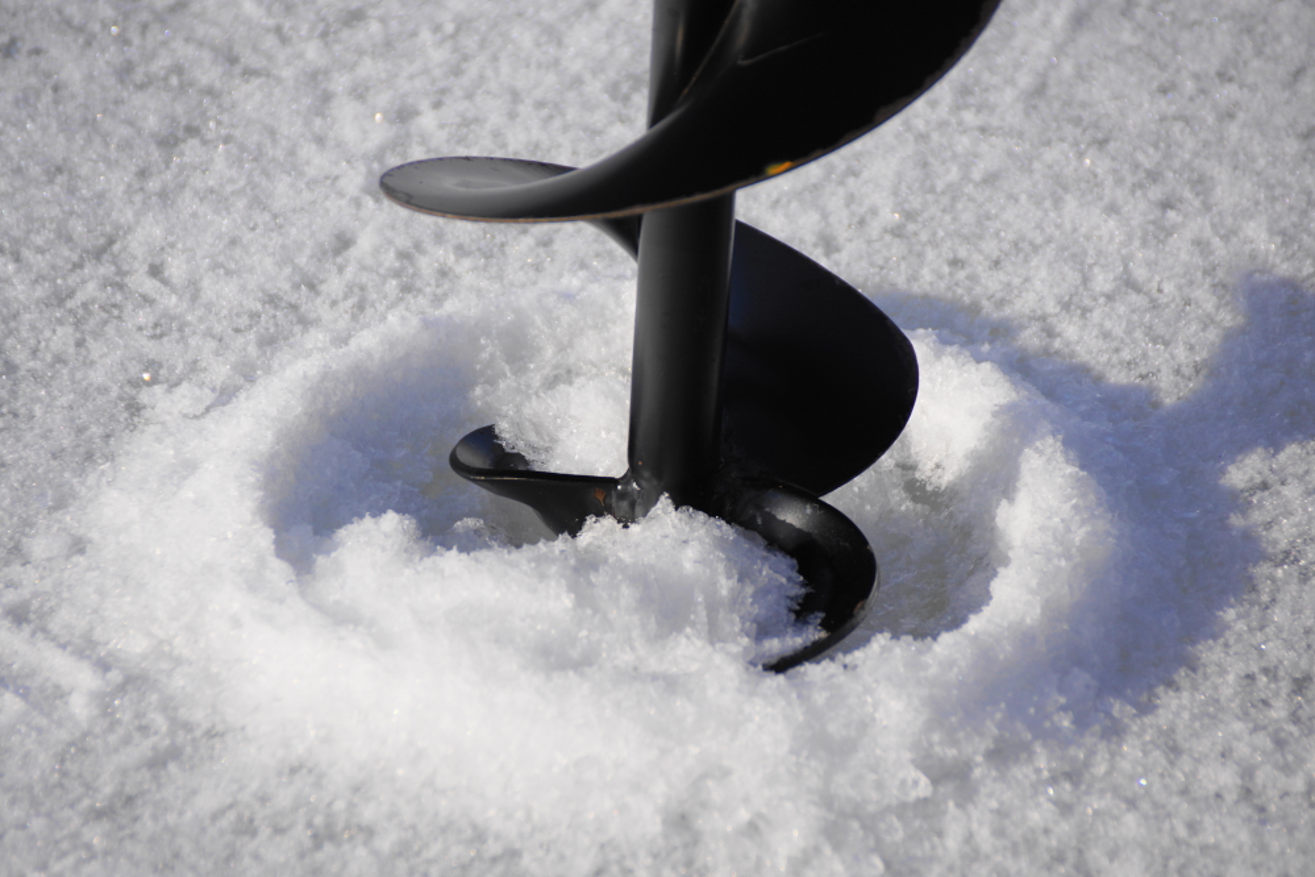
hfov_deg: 5.5
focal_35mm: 375
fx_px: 13697
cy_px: 438
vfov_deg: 3.7
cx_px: 658
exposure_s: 1/400
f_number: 6.3
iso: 125
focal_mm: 250
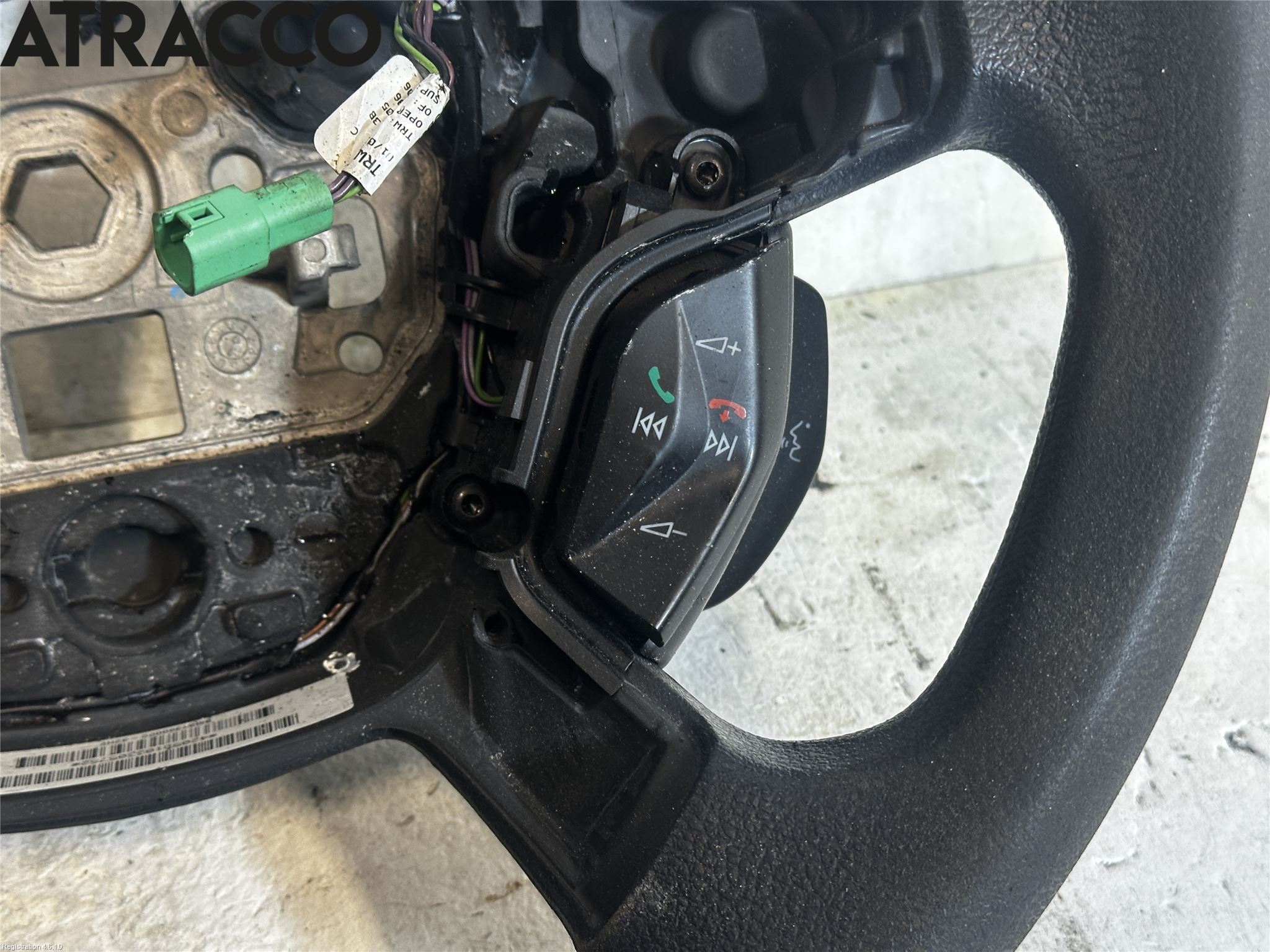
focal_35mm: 48
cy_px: 476
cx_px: 635
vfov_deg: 30.3
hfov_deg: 39.7
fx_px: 1761
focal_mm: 6.86
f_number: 1.78
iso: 100
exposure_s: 1/50
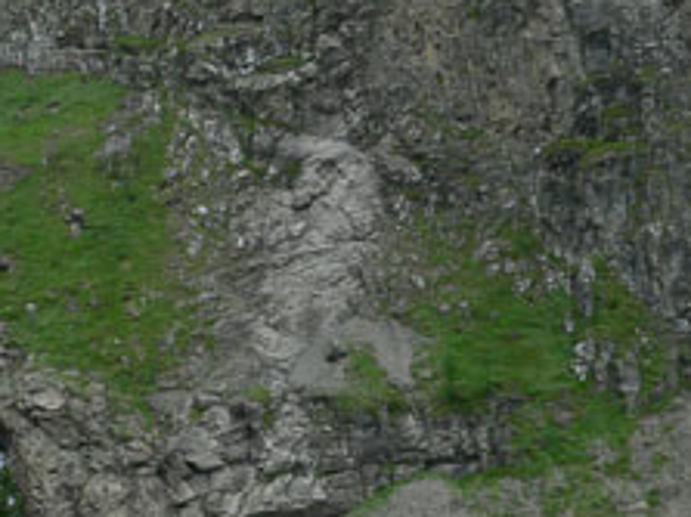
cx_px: 93
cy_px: 368
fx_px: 1935
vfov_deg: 15.2
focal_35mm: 97
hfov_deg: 19.9
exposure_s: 1/160
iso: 80
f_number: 4
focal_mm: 6
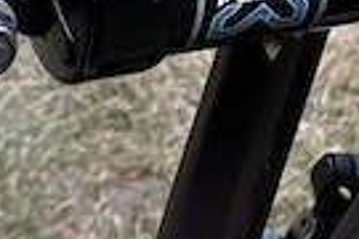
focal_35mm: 160
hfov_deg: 12.8
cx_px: 242
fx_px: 1595
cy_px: -220
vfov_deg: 8.2
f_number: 1.8
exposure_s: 1/72
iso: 125
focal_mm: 4.25
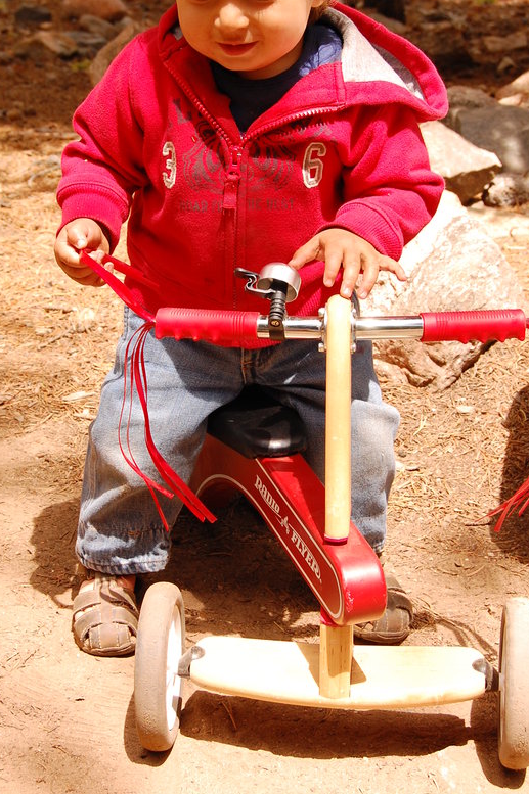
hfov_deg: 16.4
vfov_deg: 24.5
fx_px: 1832
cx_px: 229
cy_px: 327
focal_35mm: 83
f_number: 10
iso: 400
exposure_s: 1/320
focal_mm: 42
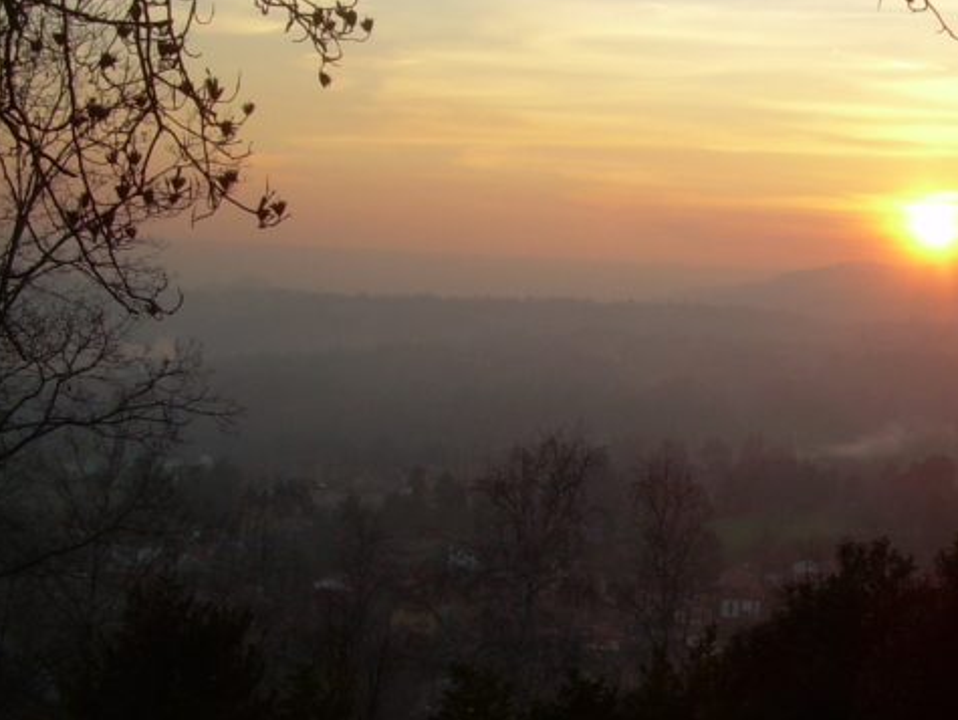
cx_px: 750
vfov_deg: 21.6
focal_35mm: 68
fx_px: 1883
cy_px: 365
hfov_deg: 28.0
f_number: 4.6
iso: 50
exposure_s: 1/162
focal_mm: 6.3
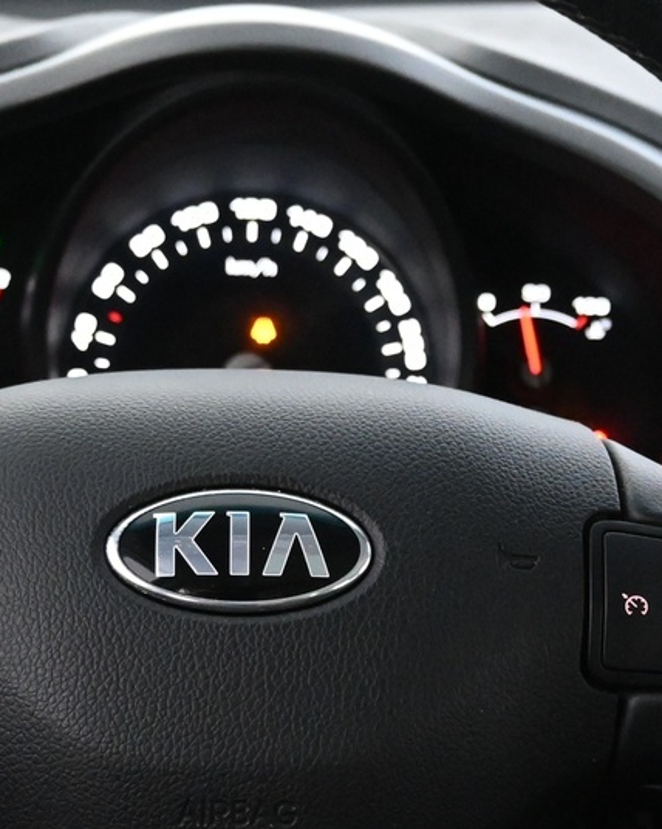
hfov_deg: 17.1
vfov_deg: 21.3
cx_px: 244
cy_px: 594
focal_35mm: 89
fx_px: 2192
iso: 5000
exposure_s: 1/30
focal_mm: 21
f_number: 4
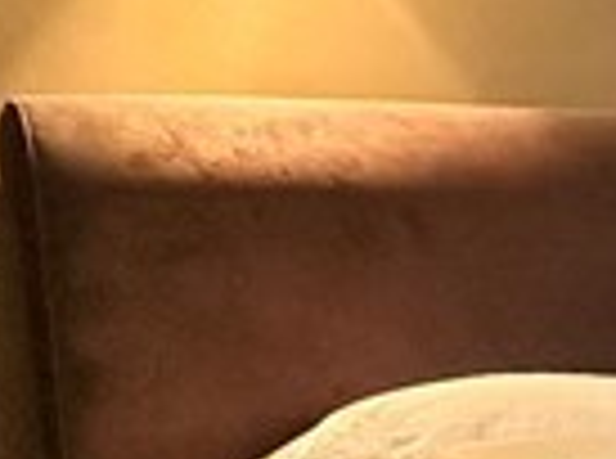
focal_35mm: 105
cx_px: 1443
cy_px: 522
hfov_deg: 13.8
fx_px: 1864
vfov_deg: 13.7
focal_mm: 2.22
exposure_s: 1/60
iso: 250
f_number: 2.2
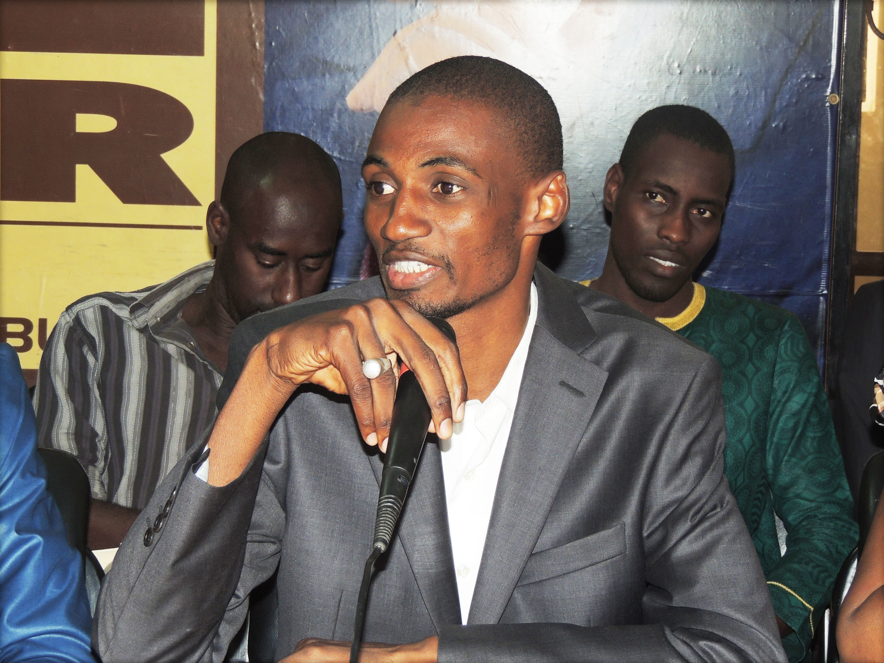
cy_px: 332
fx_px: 2171
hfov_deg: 23.0
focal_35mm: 85
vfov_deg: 17.4
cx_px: 442
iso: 200
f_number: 4
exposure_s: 1/60
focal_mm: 15.1
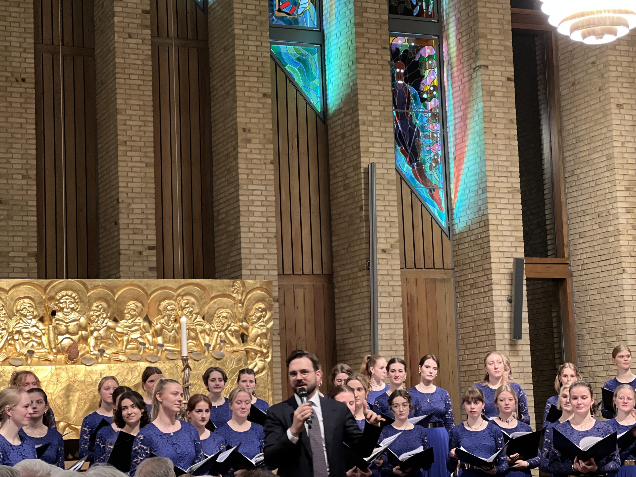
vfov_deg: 19.1
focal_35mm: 77
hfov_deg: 25.3
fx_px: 1415
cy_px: 238
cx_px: 318
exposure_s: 1/14
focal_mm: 9
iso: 500
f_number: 2.8
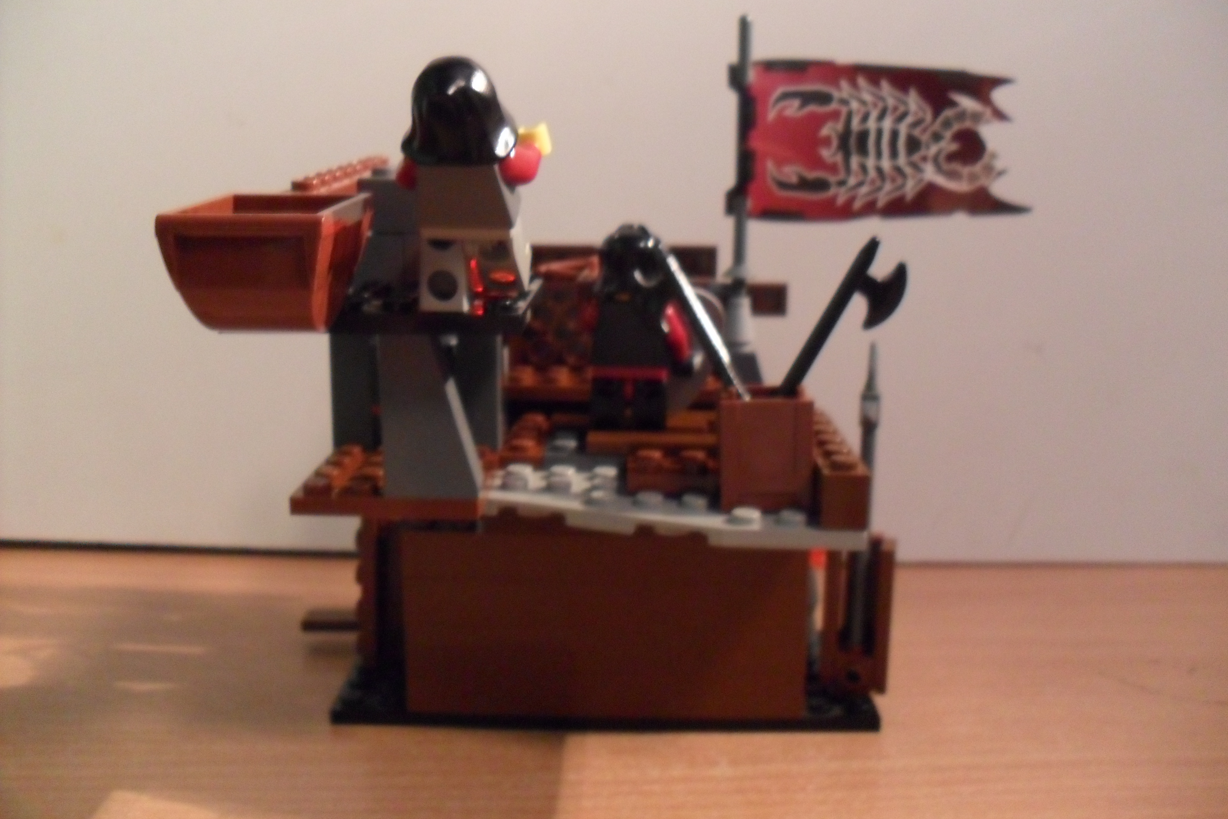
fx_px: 1262
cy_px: 365
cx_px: 622
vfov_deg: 35.9
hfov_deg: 51.9
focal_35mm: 37
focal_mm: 6.3
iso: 400
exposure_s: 1/8
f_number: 3
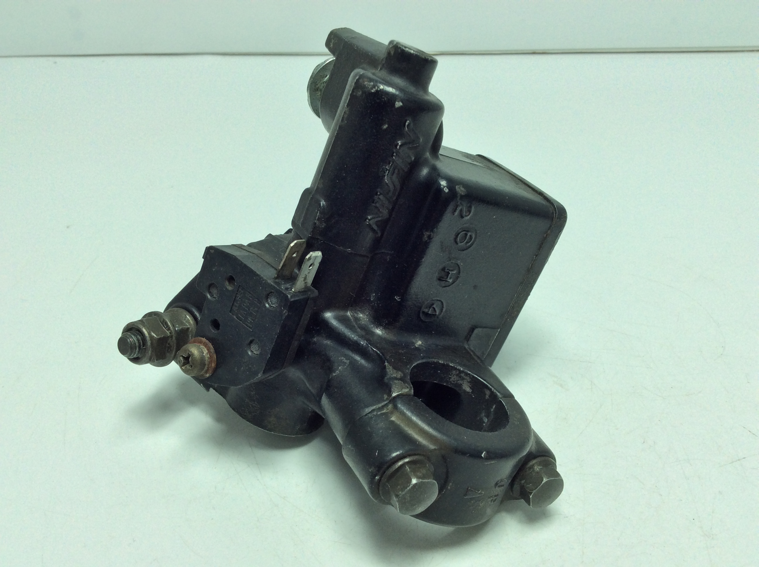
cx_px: 380
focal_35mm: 32
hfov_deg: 56.9
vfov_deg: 44.1
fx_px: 701
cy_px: 284
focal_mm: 3.3
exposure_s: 1/400
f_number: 2.4
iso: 32
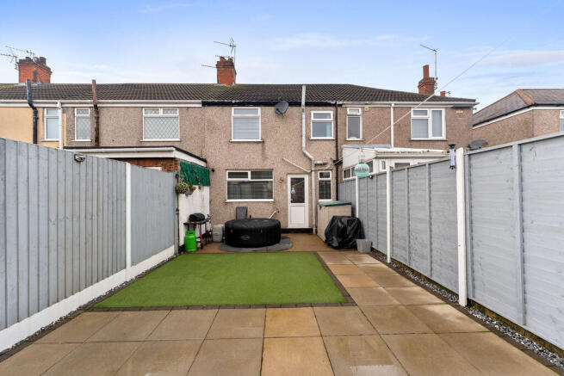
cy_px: 188
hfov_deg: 104.2
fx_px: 219
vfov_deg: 81.2
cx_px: 282
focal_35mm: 14
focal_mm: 14
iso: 100
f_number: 4
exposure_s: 1/400
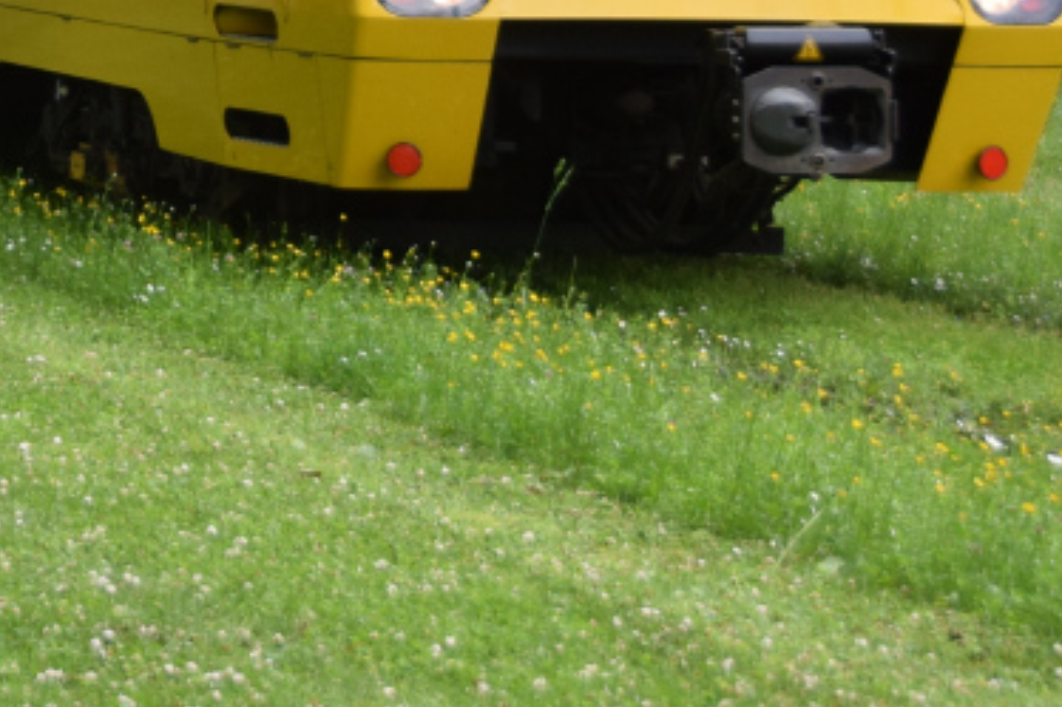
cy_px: -348
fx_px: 4924
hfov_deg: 12.0
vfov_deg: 8.1
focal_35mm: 167
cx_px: -202
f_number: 5.6
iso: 500
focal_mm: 32
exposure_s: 1/400
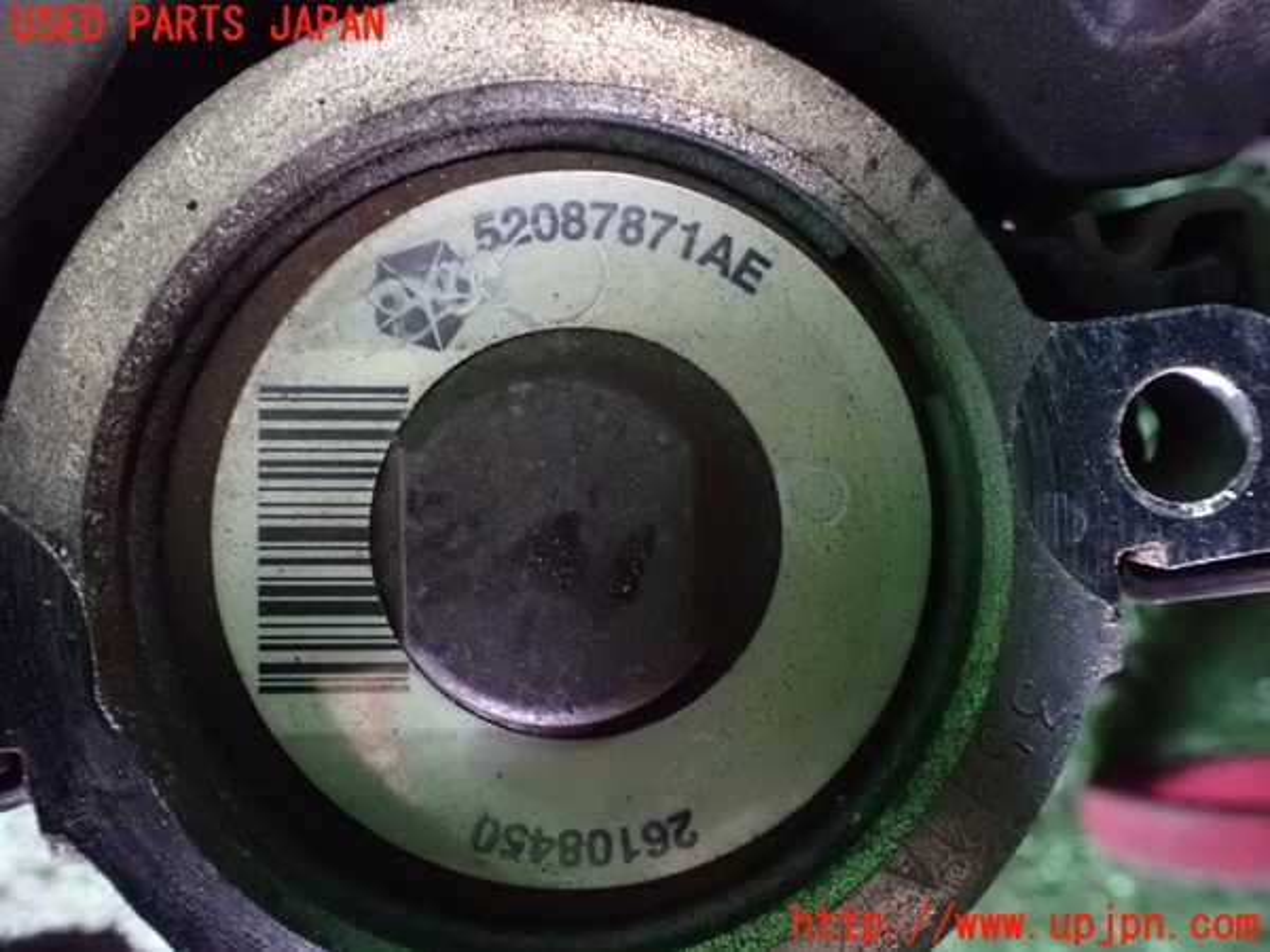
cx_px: 635
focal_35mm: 30
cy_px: 476
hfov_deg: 60.0
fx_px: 1101
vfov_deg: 46.8
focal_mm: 5.4
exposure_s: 1/20
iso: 1600
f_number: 2.3
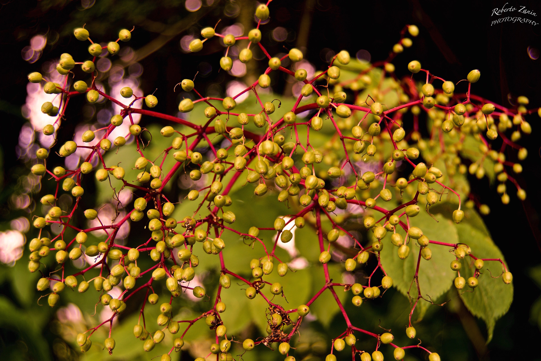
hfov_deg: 42.3
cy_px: 180
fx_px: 699
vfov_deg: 28.9
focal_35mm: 46
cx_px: 270
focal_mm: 31
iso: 100
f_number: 4.2
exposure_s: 1/160
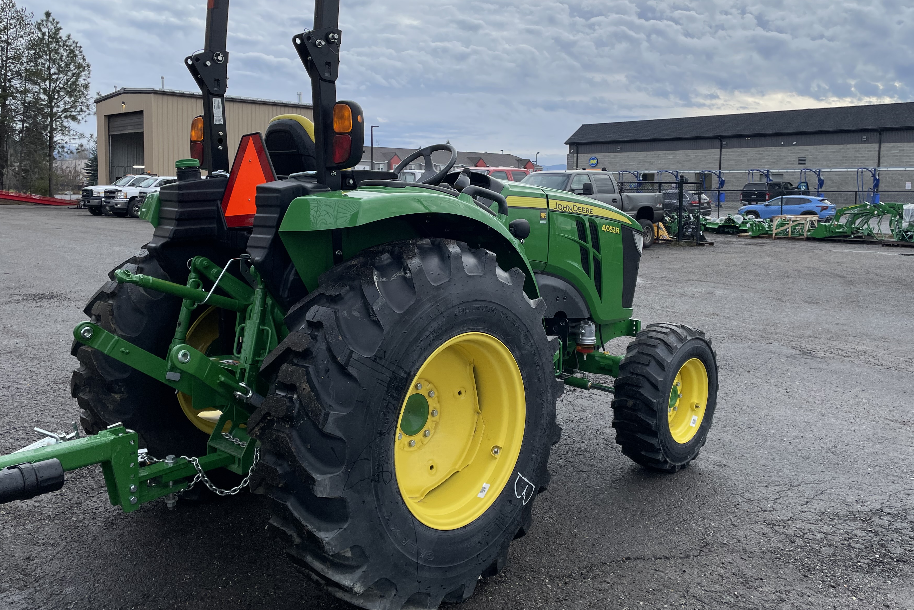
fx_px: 787
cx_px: 450
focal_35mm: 31
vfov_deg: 42.2
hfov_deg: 60.3
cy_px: 249
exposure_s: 1/1667
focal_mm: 4.2
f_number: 1.6
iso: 32
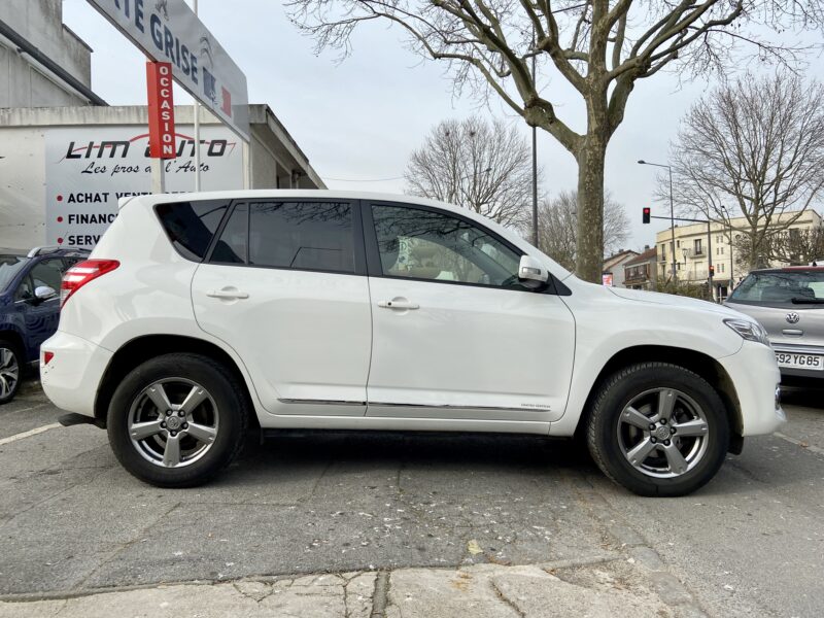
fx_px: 619
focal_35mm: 26
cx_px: 412
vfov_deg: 53.1
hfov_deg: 67.3
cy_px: 309
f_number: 1.8
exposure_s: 1/898
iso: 32
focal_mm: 4.25
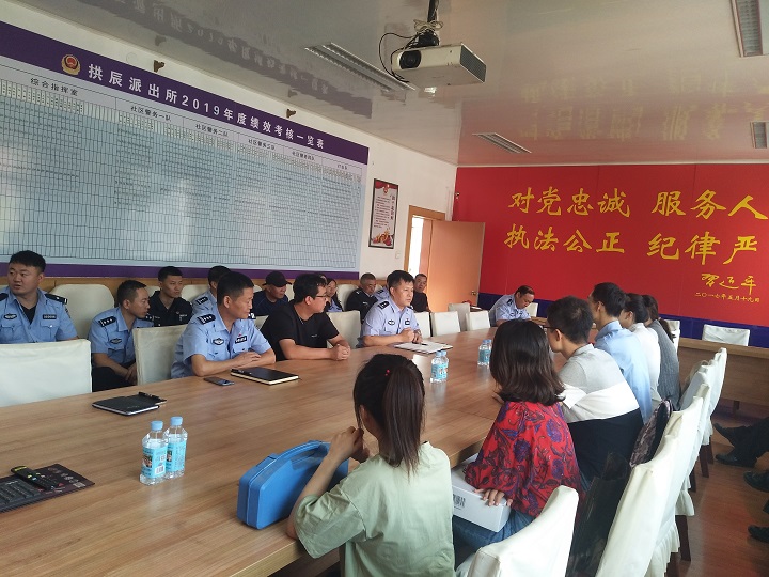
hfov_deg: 67.3
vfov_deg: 53.1
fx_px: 578
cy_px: 288
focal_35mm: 26
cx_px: 384
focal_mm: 3.88
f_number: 2
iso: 100
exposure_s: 1/50
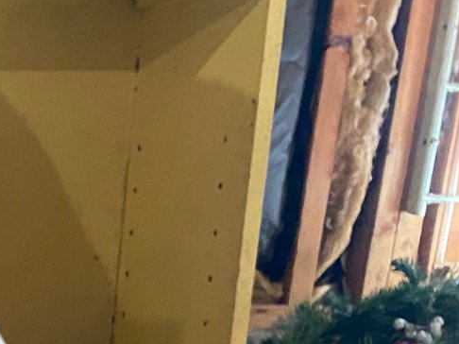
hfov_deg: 15.0
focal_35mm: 107
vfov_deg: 12.3
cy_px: 676
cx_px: -451
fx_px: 1418
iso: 500
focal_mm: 4.25
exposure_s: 1/30
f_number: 1.8
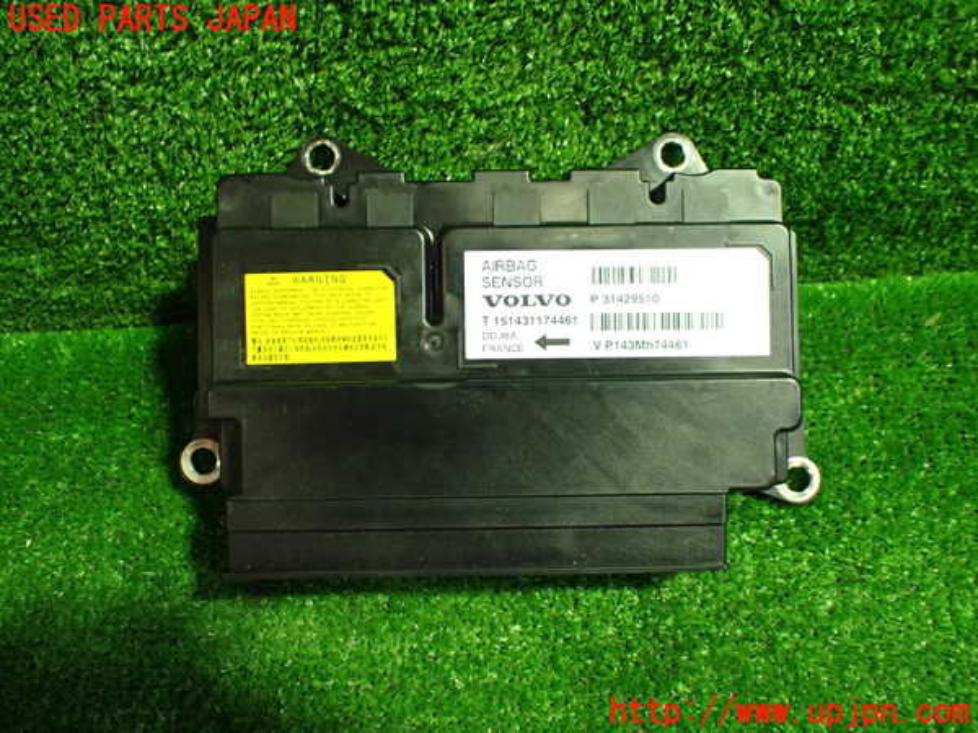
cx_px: 489
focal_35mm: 30
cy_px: 366
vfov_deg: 46.8
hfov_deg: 60.0
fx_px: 848
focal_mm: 5.4
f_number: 2.3
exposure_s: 1/100
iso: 800
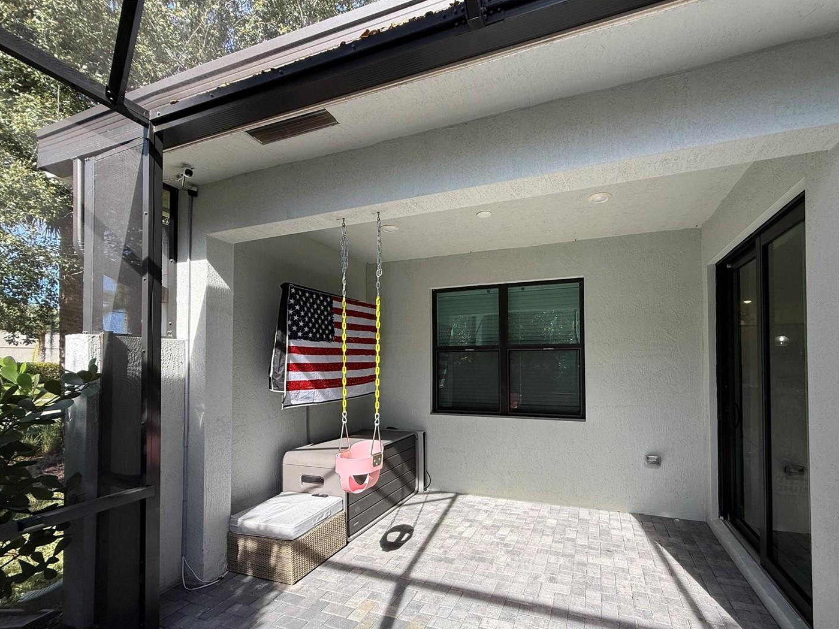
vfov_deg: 77.7
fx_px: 388
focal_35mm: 16
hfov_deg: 94.2
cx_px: 458
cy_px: 358
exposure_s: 1/279
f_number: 2.2
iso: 64
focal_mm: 2.22
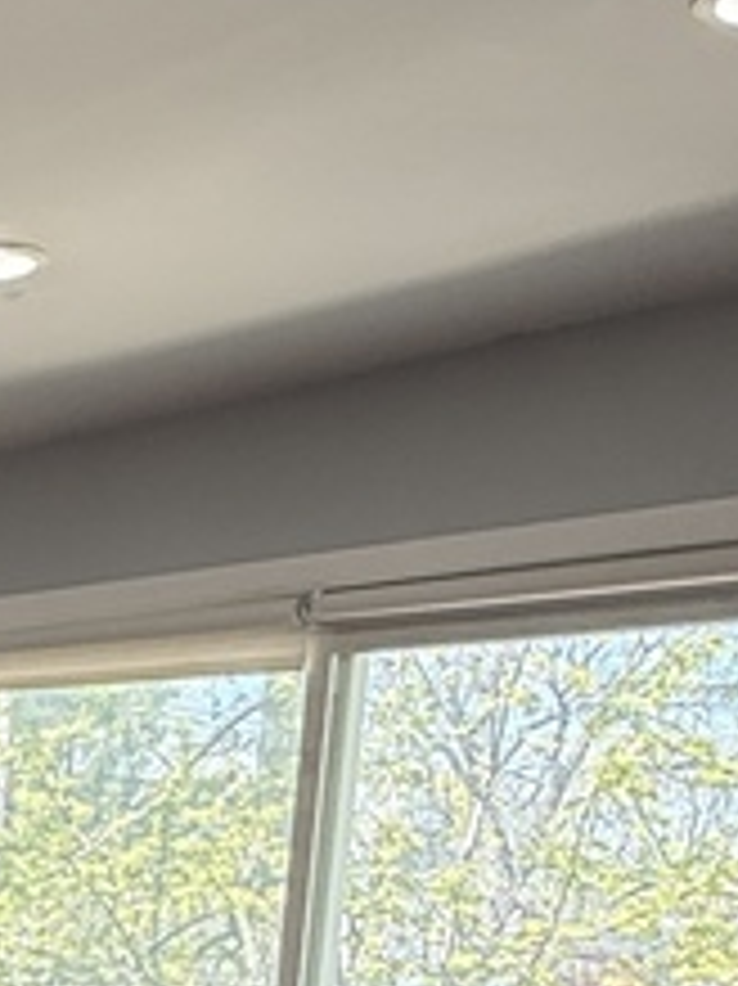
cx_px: -688
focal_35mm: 69
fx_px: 1963
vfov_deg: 25.8
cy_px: 1121
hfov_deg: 16.7
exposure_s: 1/120
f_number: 2.2
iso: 200
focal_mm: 2.22
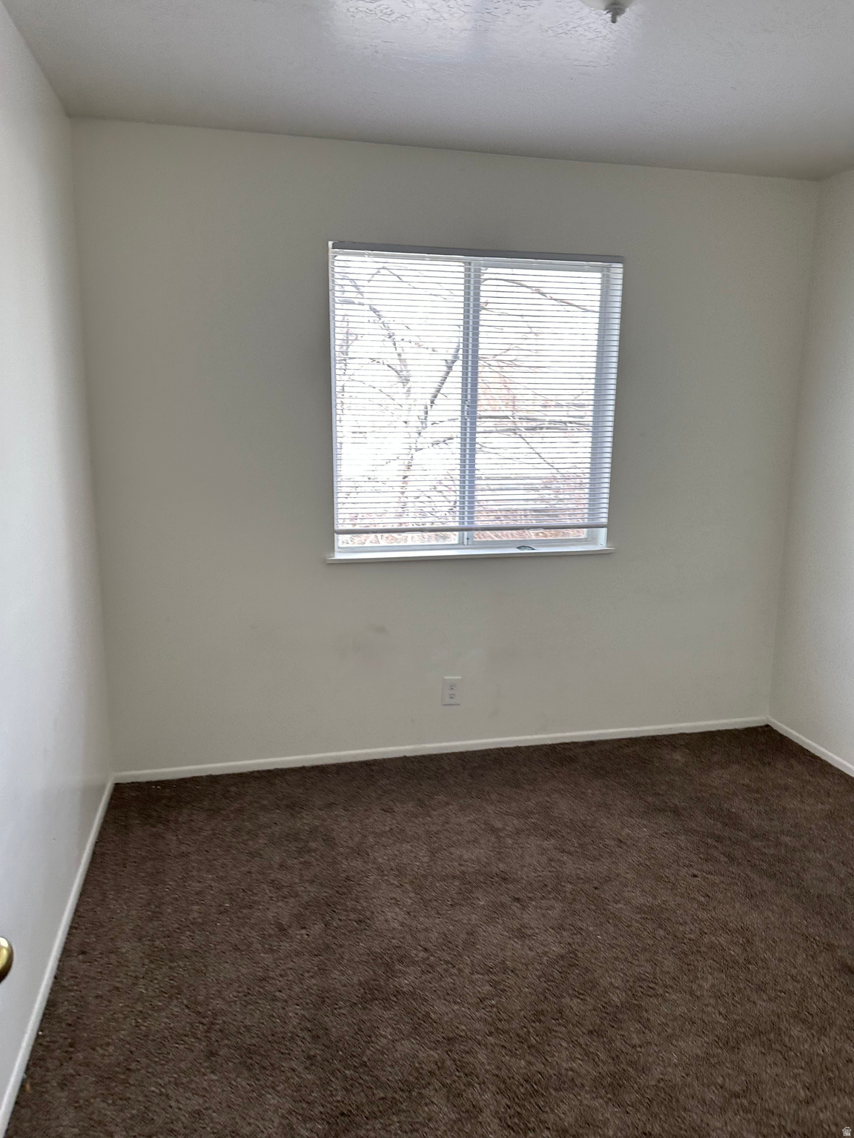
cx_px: 427
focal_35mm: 24
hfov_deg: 56.8
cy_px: 569
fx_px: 789
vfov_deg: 71.6
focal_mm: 6.86
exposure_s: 1/121
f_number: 1.78
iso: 125
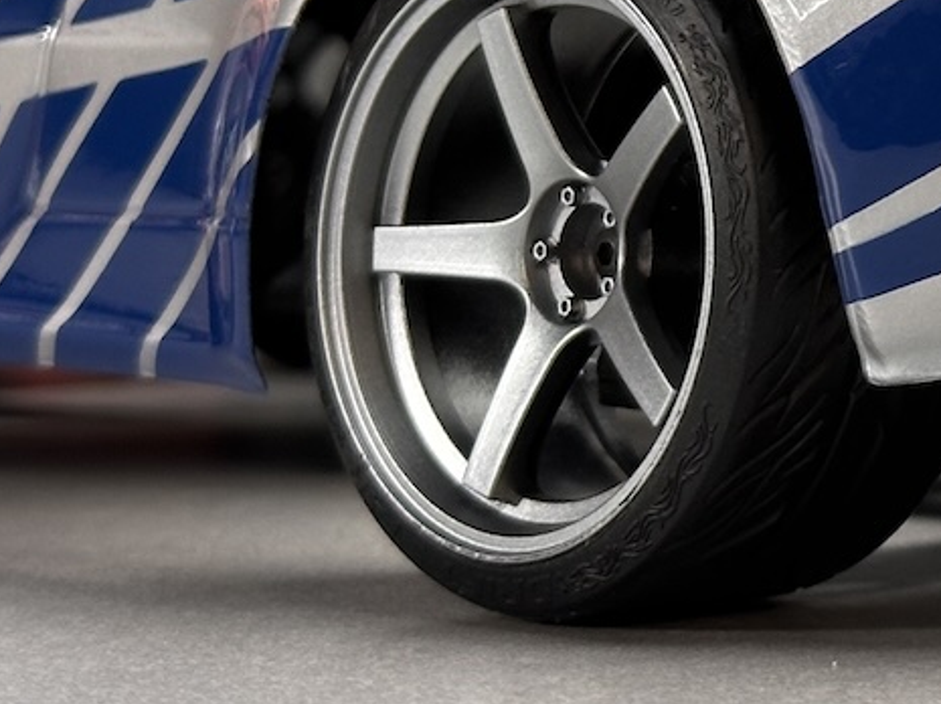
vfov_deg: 9.4
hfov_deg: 12.1
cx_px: 1485
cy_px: -122
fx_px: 4210
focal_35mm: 155
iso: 80
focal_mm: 6.86
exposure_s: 1/100
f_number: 1.78
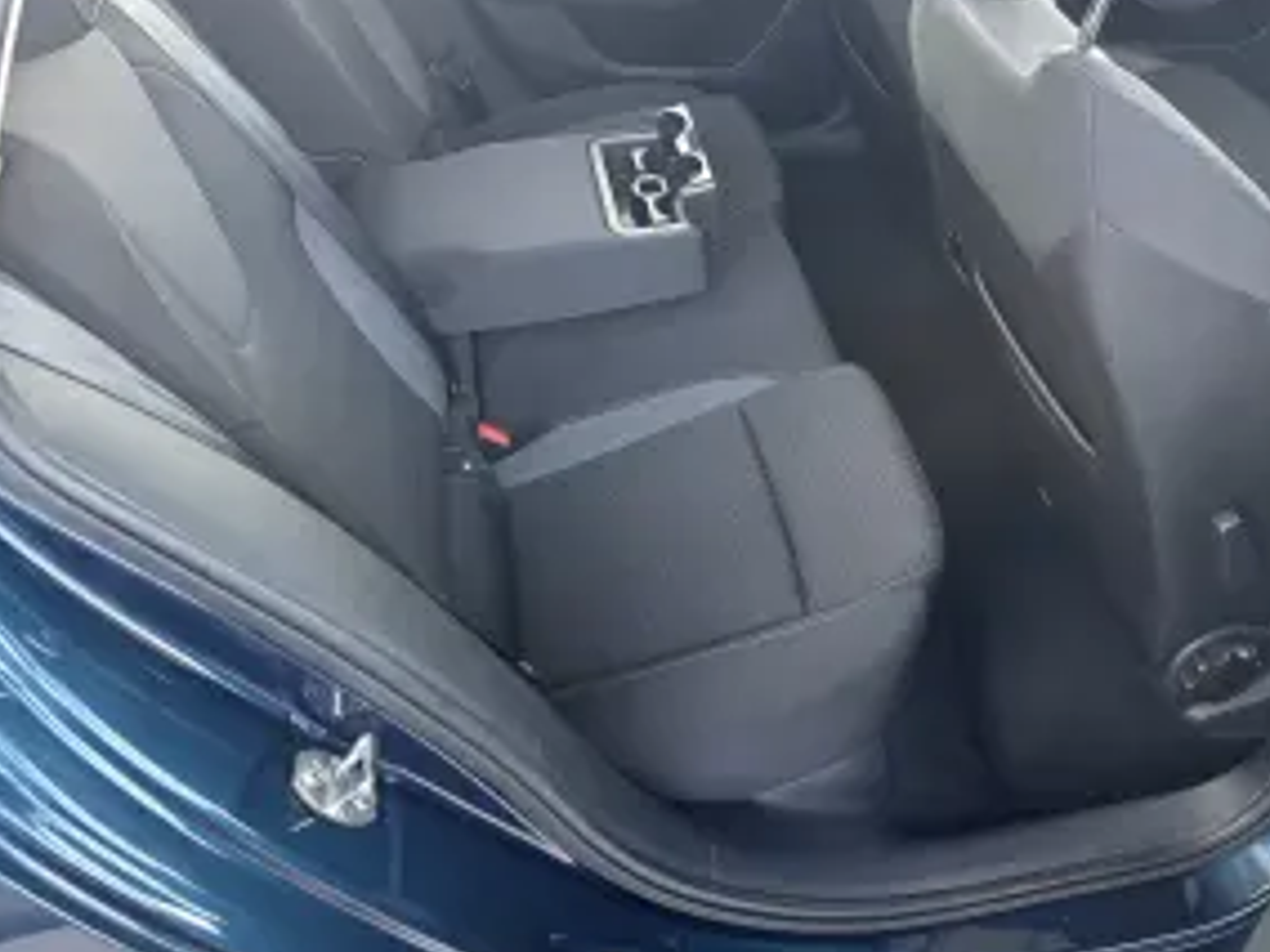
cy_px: 375
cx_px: 747
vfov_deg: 42.7
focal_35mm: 33
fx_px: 1211
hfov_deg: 55.0
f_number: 1.6
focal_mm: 5.96
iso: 200
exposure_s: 1/60
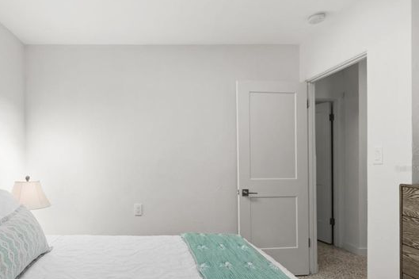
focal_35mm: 20
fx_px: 233
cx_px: 147
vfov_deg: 61.3
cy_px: 168
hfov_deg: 81.7
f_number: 7.1
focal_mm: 10
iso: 100
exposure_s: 1/6
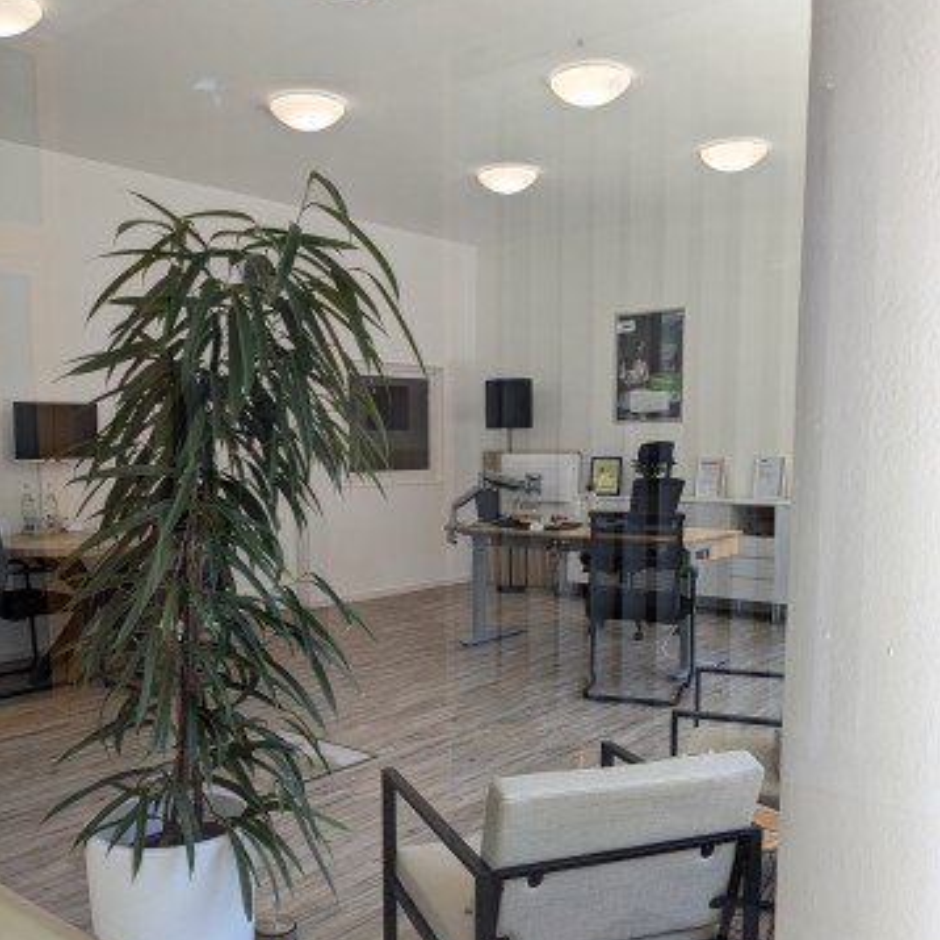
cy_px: 554
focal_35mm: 32
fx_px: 983
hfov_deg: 51.1
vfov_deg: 50.8
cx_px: 470
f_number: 1.73
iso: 41
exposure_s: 1/390
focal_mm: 4.38
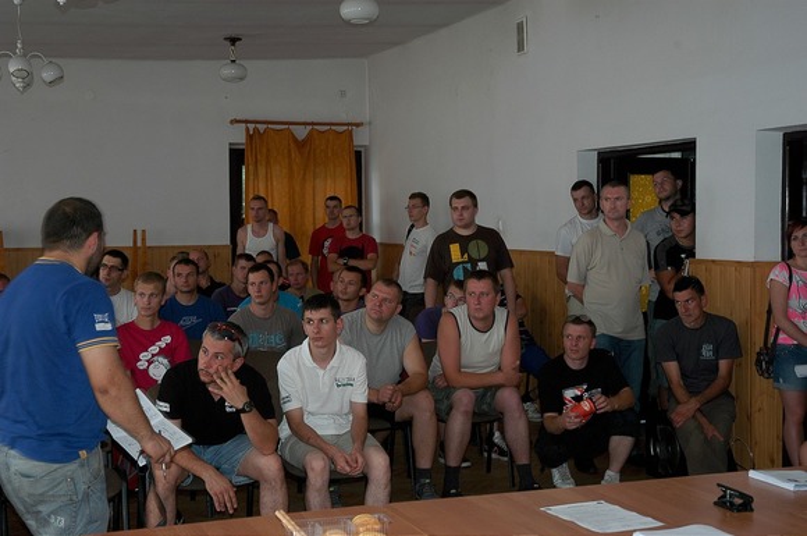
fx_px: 1175
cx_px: 404
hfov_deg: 37.9
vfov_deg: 25.7
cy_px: 268
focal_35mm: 52
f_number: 4.2
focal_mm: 35
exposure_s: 1/60
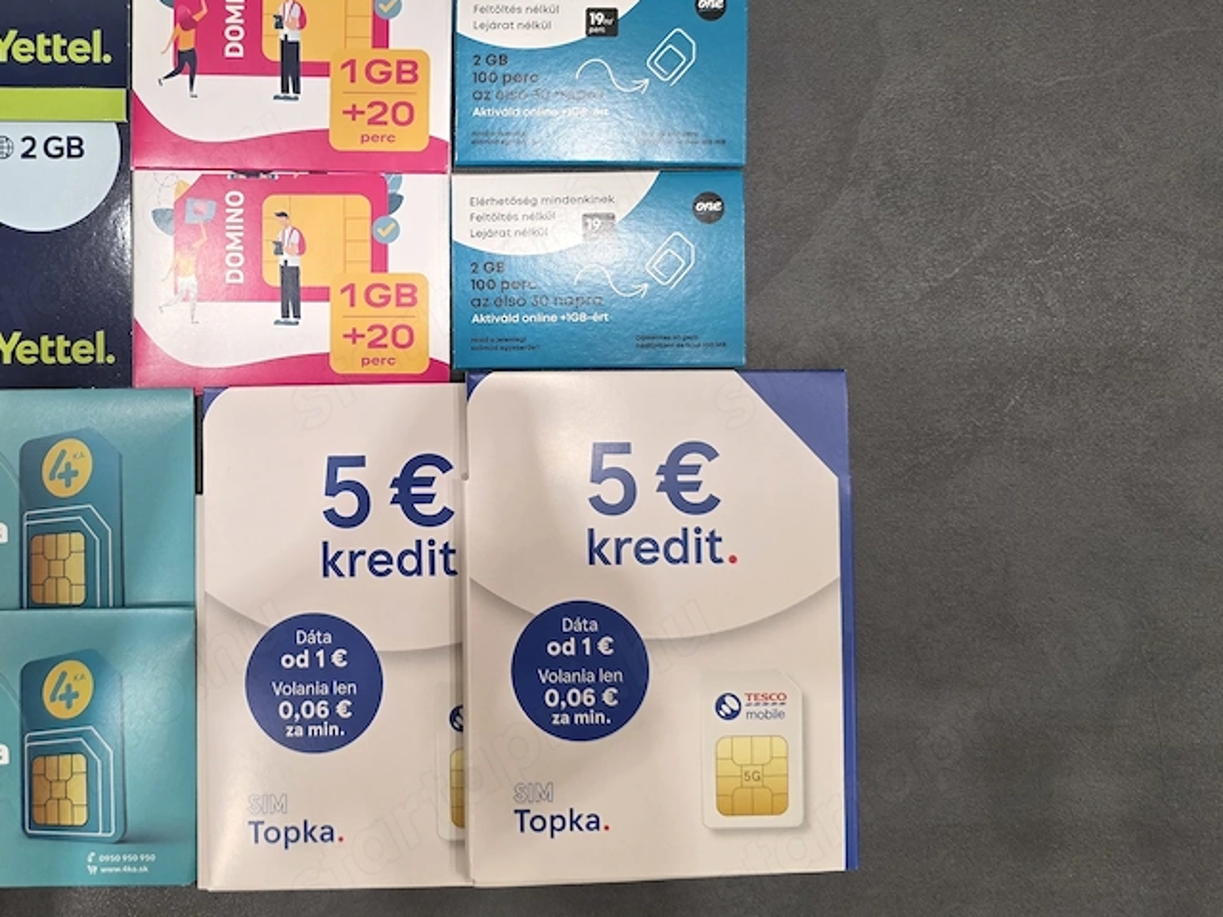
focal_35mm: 36
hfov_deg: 49.6
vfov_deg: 39.2
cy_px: 302
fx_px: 1272
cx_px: 327
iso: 160
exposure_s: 1/100
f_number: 1.7
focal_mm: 6.3
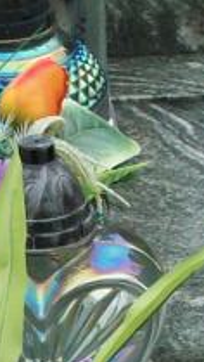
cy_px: 440
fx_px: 2944
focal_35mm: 307
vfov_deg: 7.0
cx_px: -240
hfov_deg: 3.9
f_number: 6.3
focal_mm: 7.6
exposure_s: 1/225
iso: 80
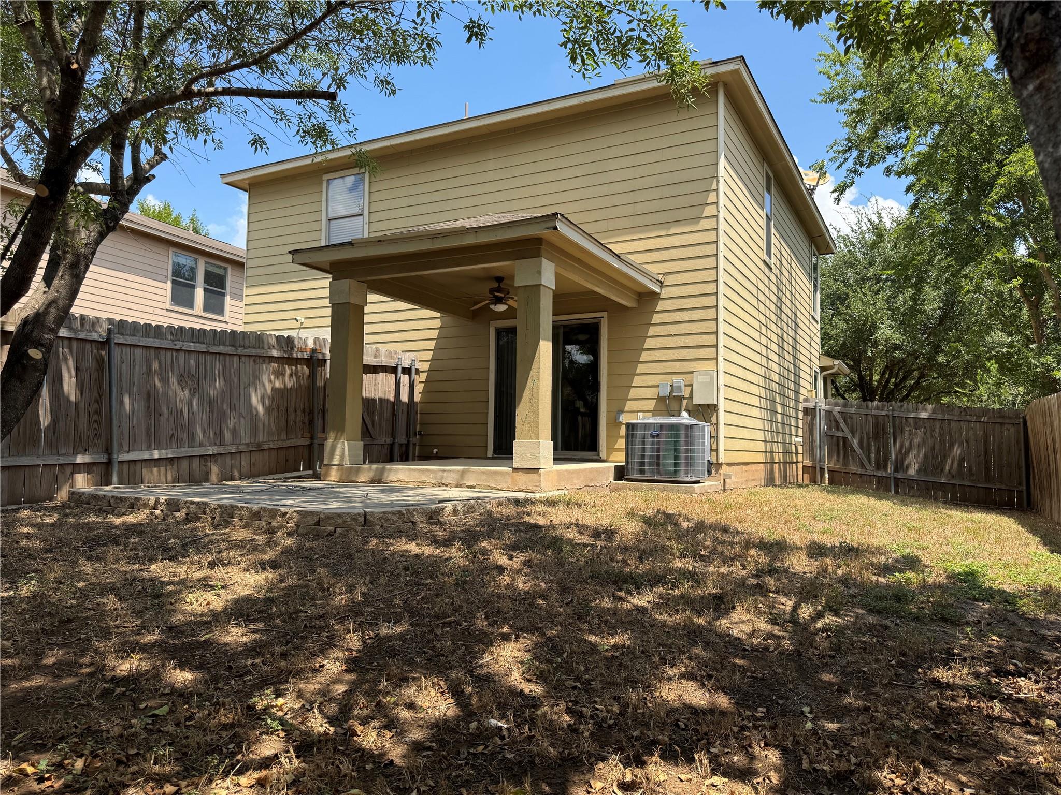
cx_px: 530
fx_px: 736
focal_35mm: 24
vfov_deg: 56.8
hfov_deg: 71.6
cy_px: 398
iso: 80
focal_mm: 6.76
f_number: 1.78
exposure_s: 1/2506
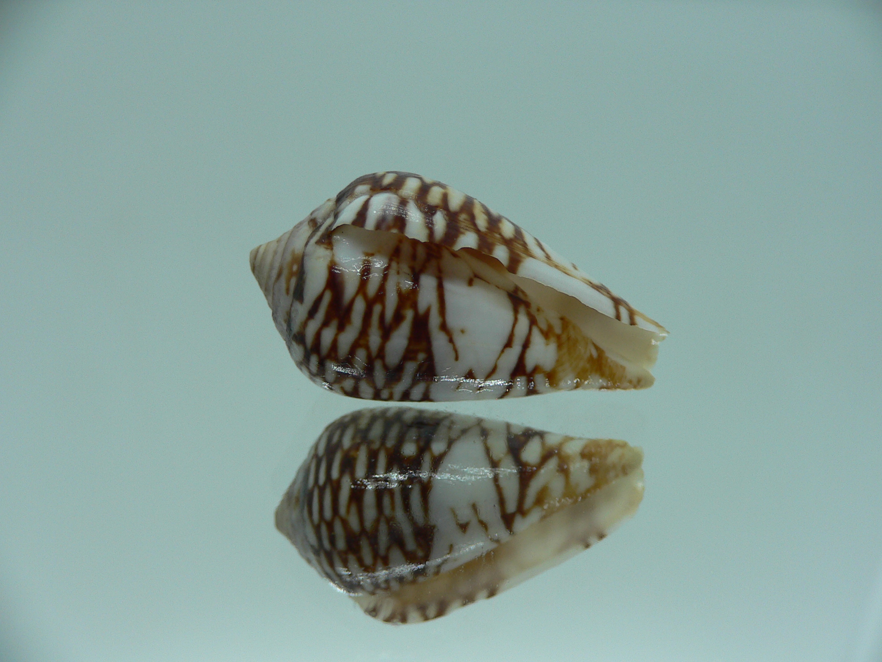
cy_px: 332
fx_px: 917
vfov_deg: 39.7
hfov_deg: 51.4
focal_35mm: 36
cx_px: 446
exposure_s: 1/60
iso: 80
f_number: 2.8
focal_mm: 4.6
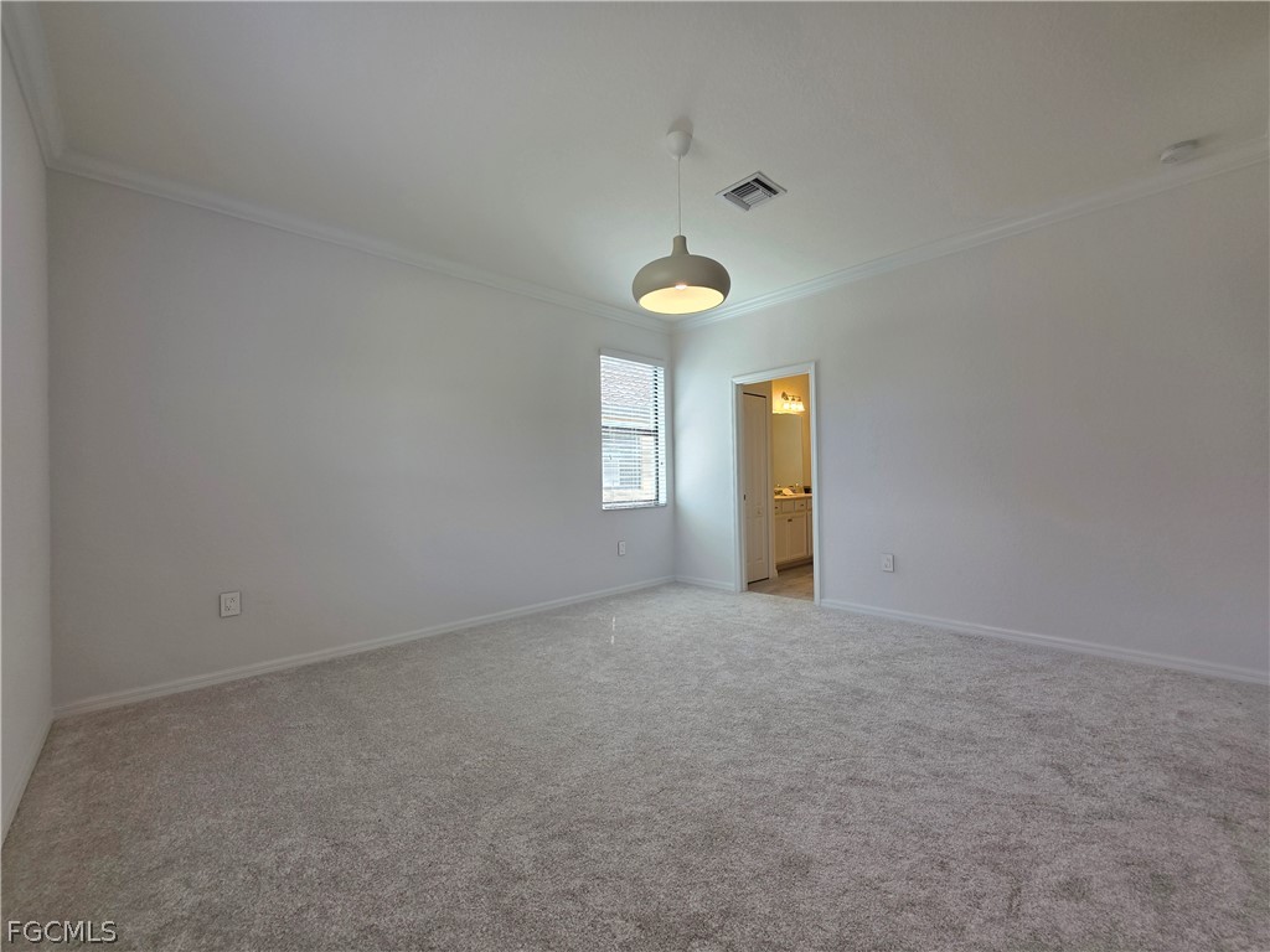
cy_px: 476
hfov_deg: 106.2
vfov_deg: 89.9
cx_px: 635
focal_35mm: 13
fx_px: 477
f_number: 1.9
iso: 40
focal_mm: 2.2
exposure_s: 1/120
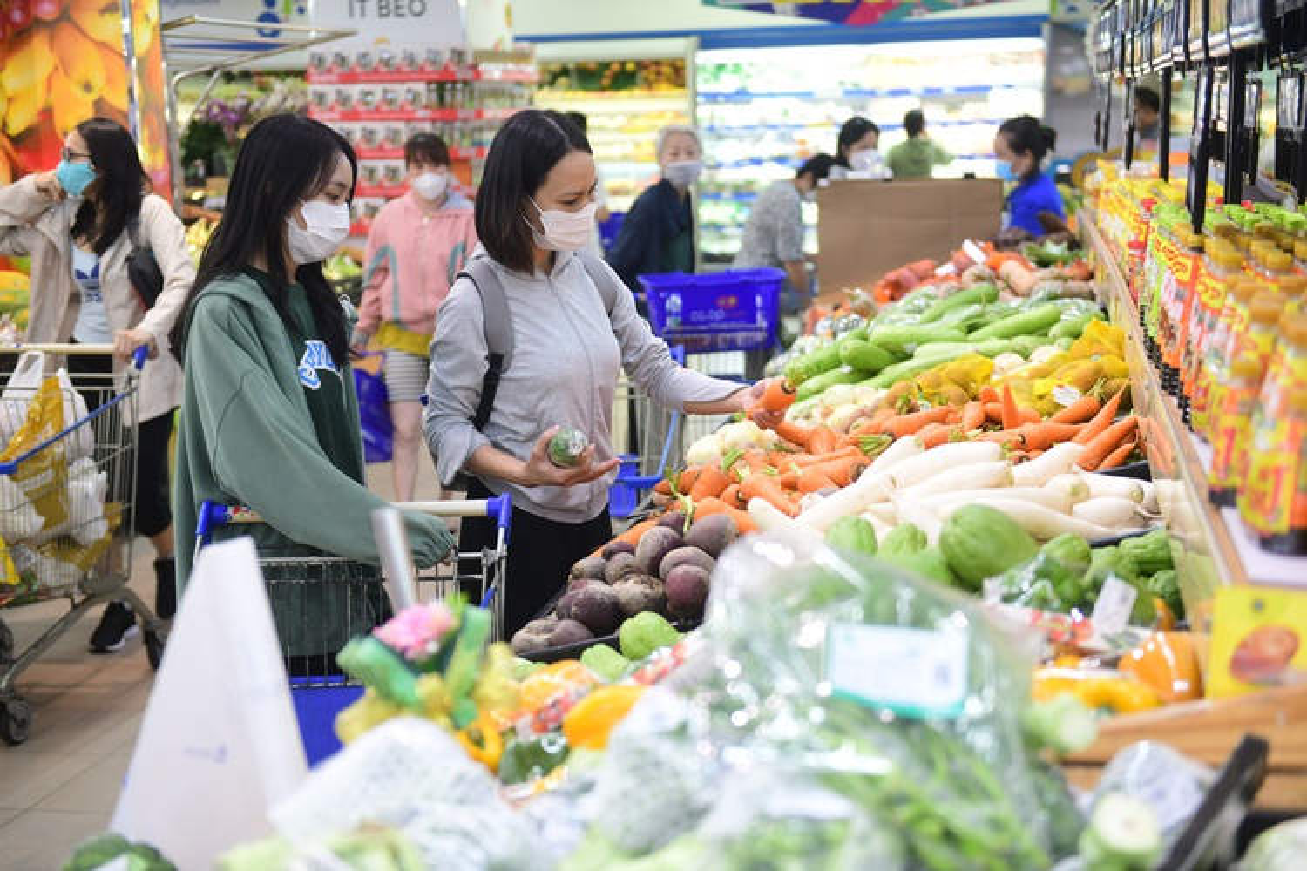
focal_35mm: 56
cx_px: 654
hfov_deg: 35.6
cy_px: 436
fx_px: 2033
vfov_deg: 24.2
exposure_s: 1/125
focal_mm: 56
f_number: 3.2
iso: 1000
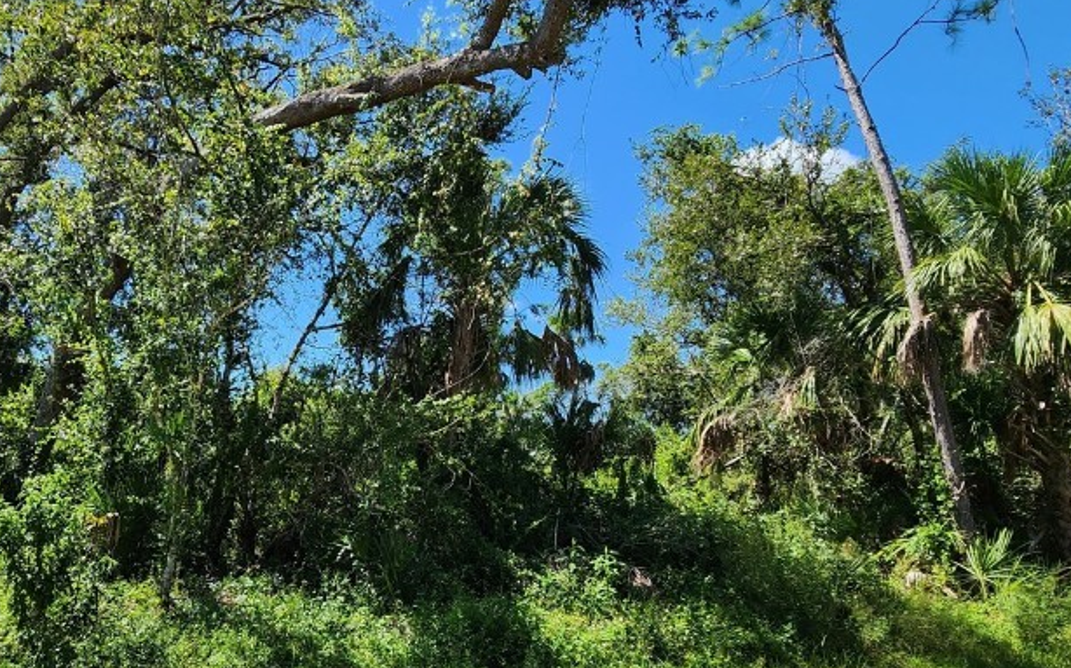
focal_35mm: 23
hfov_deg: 75.1
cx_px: 370
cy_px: 396
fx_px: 671
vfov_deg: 52.6
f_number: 2.2
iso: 50
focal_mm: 2.2
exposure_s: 1/1395
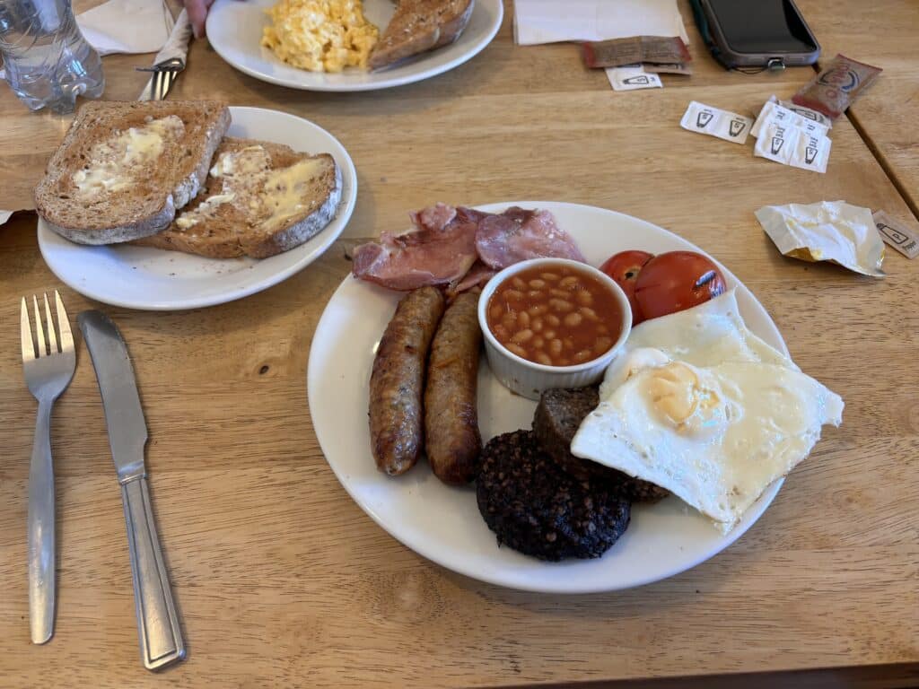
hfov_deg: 67.3
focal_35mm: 26
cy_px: 344
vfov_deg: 53.1
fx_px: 690
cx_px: 460
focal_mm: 5.96
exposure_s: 1/50
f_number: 1.6
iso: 80
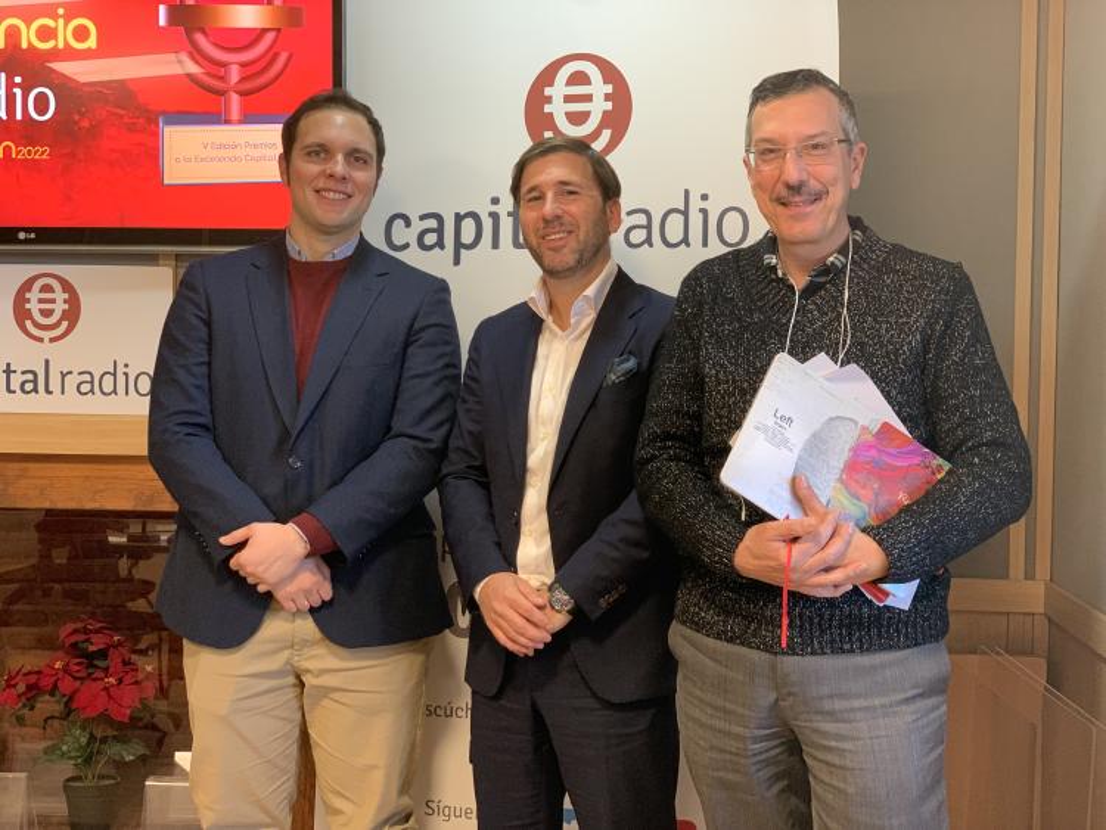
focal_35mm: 52
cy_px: 415
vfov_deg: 28.0
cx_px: 553
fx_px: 1662
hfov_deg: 36.8
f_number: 2.4
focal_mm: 6
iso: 160
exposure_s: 1/50
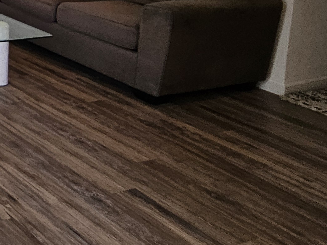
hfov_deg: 23.4
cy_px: -97
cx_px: -238
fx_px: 472
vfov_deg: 24.3
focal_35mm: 50
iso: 80
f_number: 2.2
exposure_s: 1/120
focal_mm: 2.2
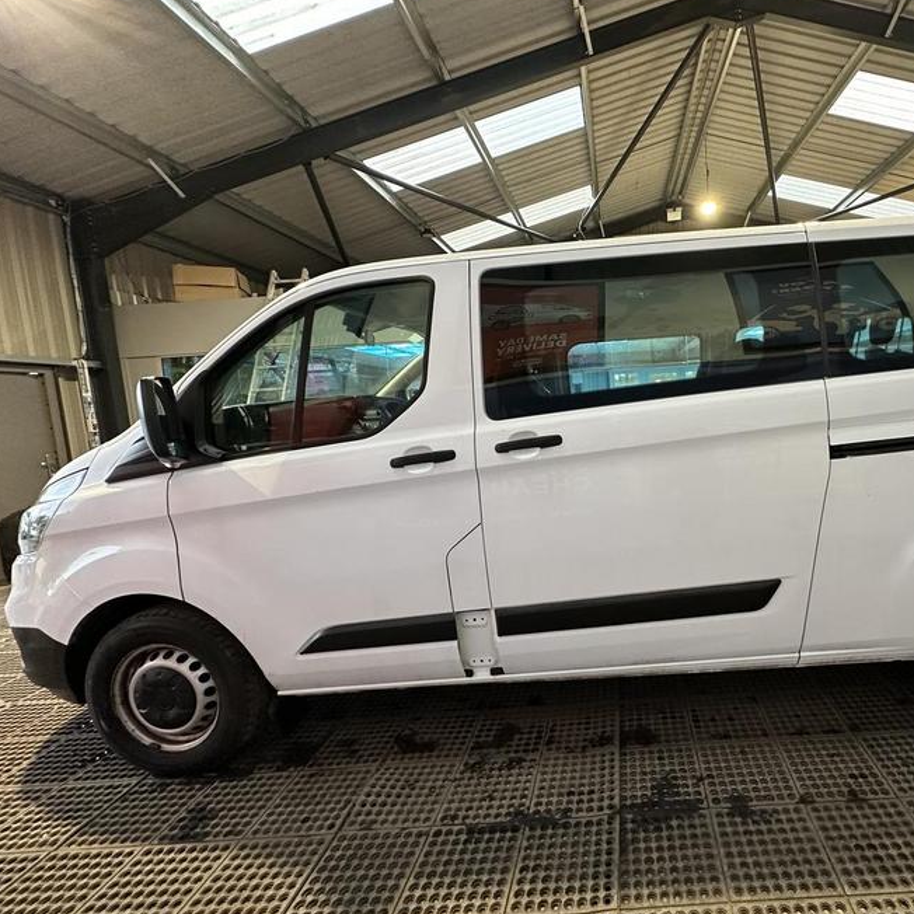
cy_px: 450
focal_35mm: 17
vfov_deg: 84.0
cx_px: 621
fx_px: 508
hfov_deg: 80.7
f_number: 2.2
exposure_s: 1/50
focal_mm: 2.22
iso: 250
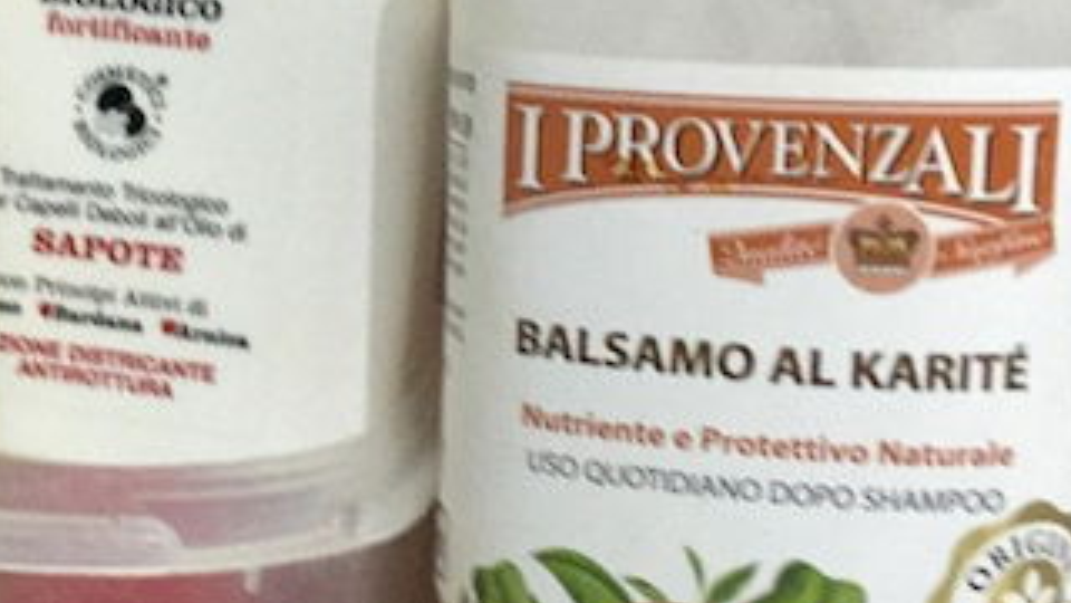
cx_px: 13
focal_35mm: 79
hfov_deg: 25.6
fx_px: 2243
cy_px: 104
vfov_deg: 15.2
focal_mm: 4.15
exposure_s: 1/20
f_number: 2.2
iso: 250
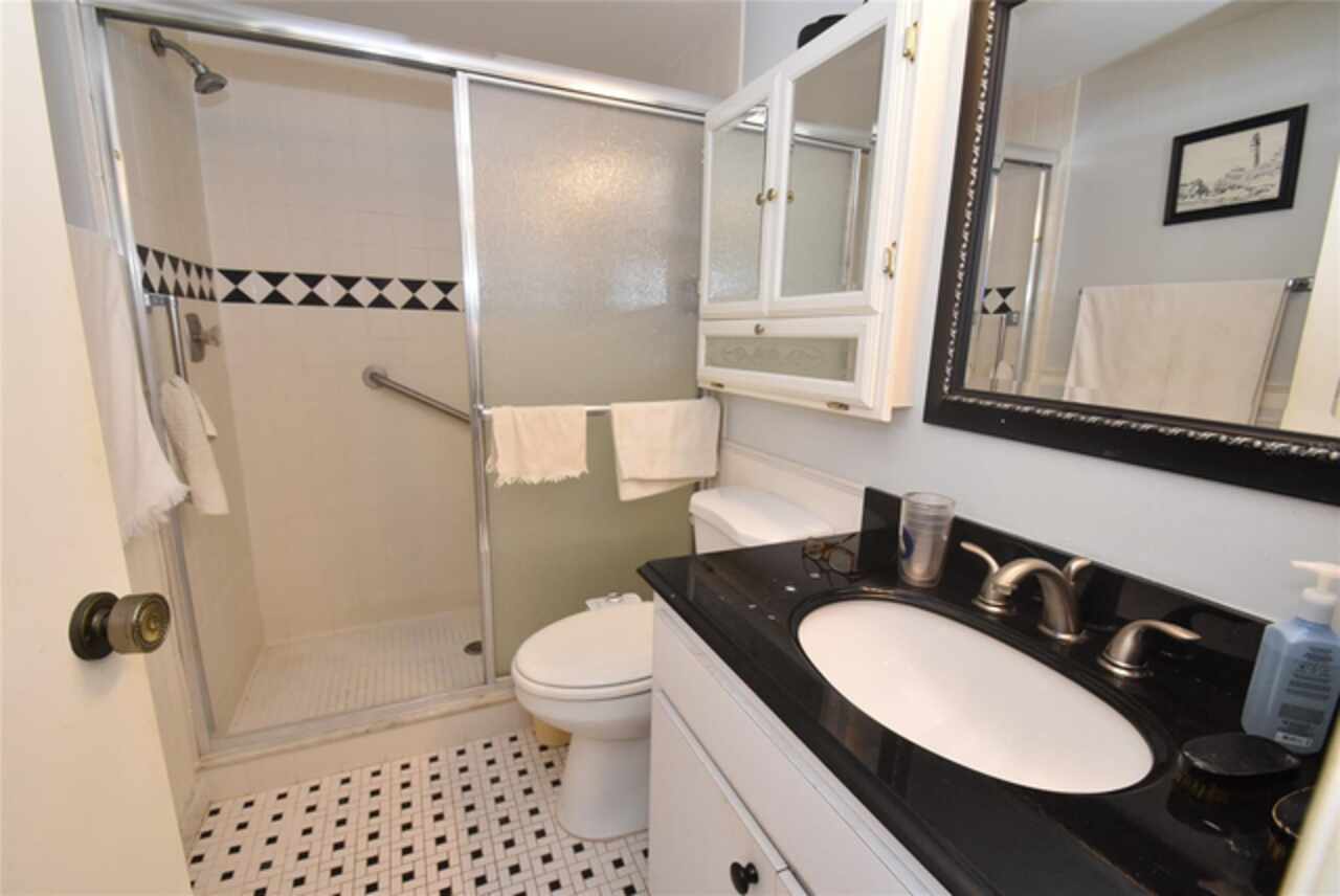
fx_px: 559
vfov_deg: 77.4
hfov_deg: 100.3
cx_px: 670
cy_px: 448
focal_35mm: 15
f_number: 5
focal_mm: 10
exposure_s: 1/100
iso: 800
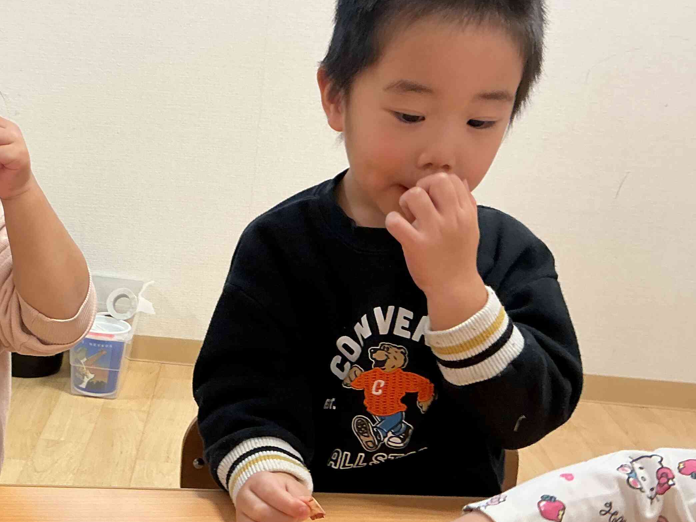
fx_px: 1126
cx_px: 75
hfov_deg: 32.7
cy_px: 311
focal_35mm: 56
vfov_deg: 26.1
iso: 50
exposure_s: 1/60
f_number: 1.8
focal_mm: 3
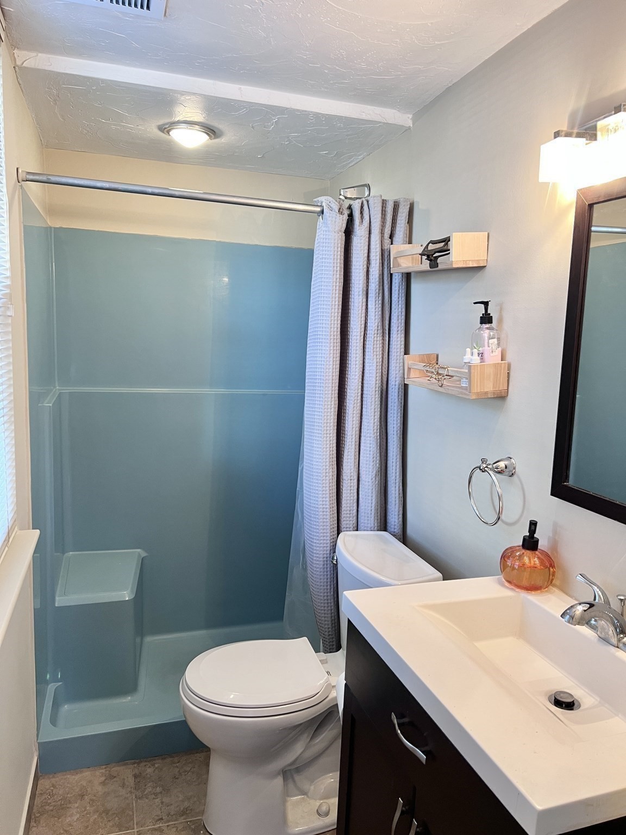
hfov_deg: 53.1
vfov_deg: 67.3
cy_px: 418
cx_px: 313
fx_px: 627
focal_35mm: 26
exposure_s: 1/60
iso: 125
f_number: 1.5
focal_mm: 5.7
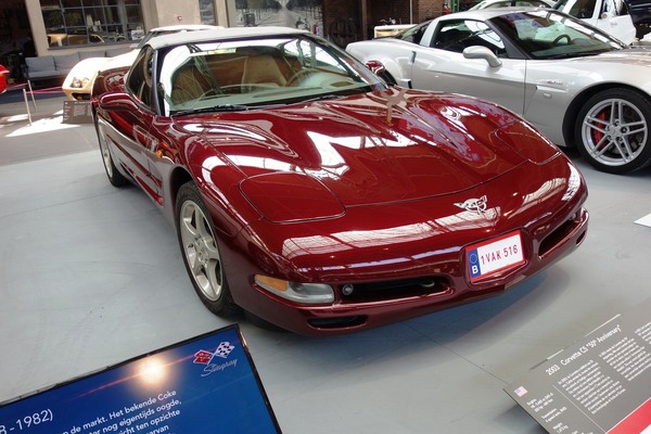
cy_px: 217
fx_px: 561
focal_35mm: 31
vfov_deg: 42.3
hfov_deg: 60.3
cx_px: 326
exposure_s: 1/100
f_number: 2.2
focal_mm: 11.46
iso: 125
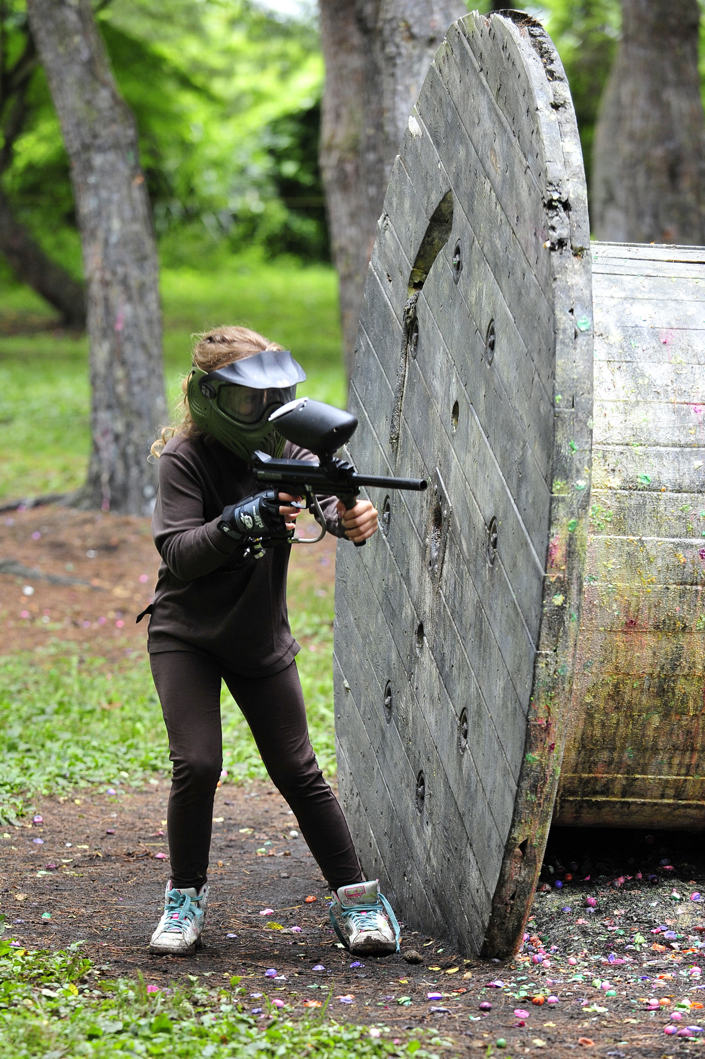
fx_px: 4412
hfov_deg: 9.1
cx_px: 352
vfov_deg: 13.7
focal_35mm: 150
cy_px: 530
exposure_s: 1/800
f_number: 5
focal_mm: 150
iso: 1250
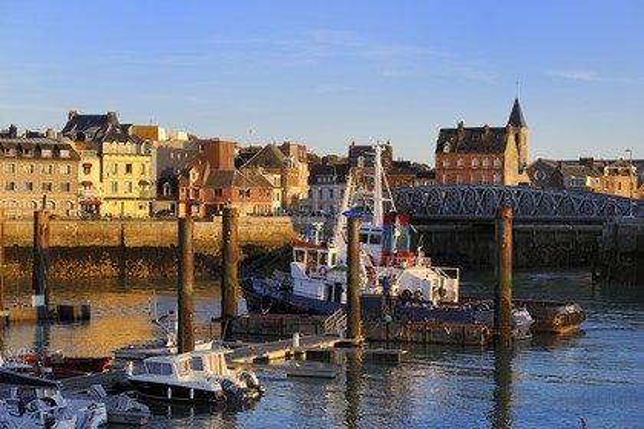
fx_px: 1252
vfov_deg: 19.5
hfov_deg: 28.8
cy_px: 214
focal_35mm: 70
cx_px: 322
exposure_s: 1/200
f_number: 7.1
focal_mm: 70
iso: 200
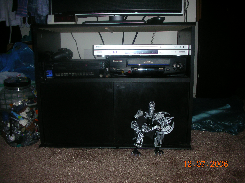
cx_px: 122
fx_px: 248
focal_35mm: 35
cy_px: 92
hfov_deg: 52.6
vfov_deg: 40.7
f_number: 3
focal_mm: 5.8
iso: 50
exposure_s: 1/60.1
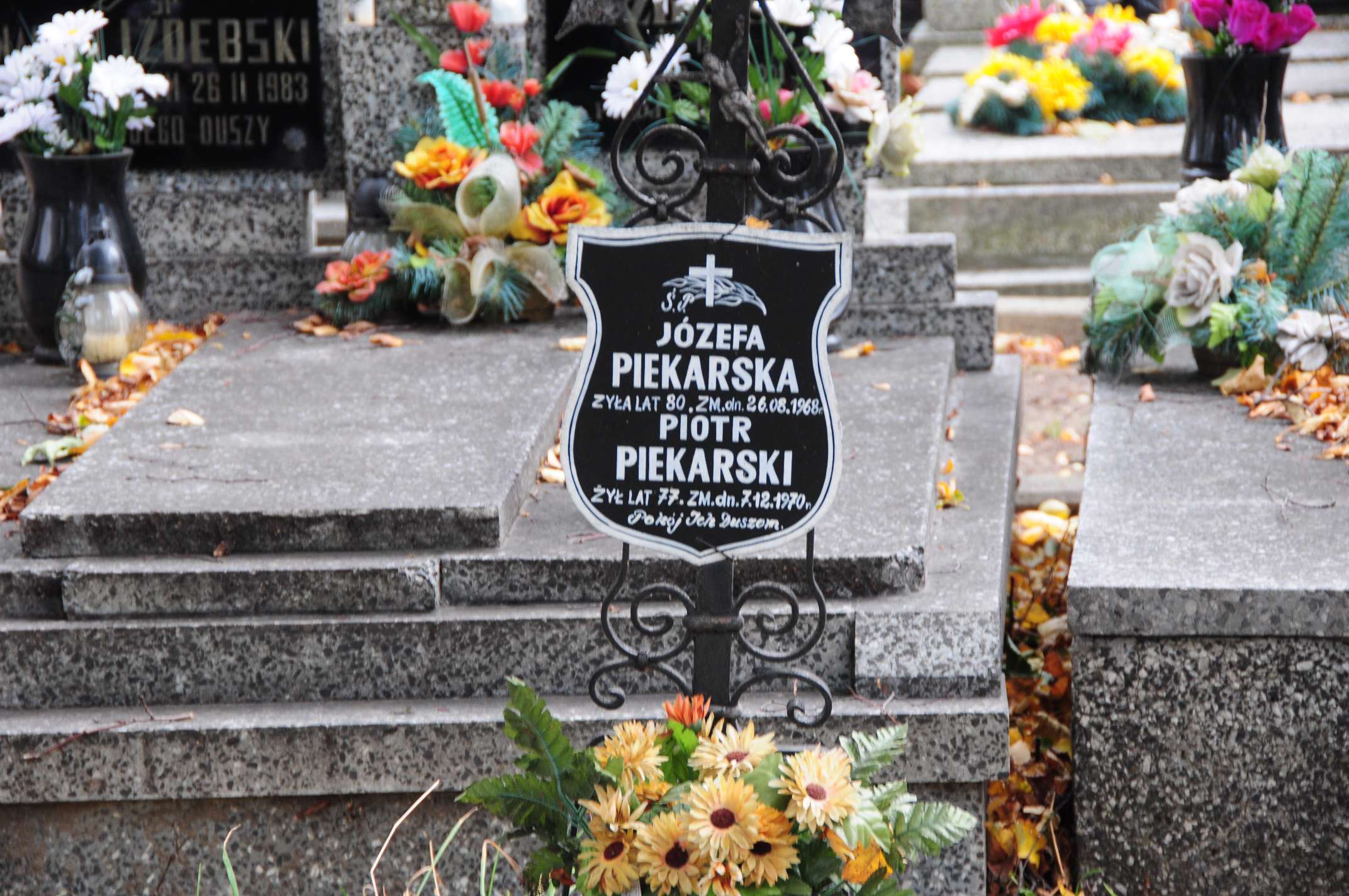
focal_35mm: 142
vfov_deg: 9.6
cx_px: 674
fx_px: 5333
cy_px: 448
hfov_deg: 14.4
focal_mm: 95
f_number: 7.1
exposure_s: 1/125
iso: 400
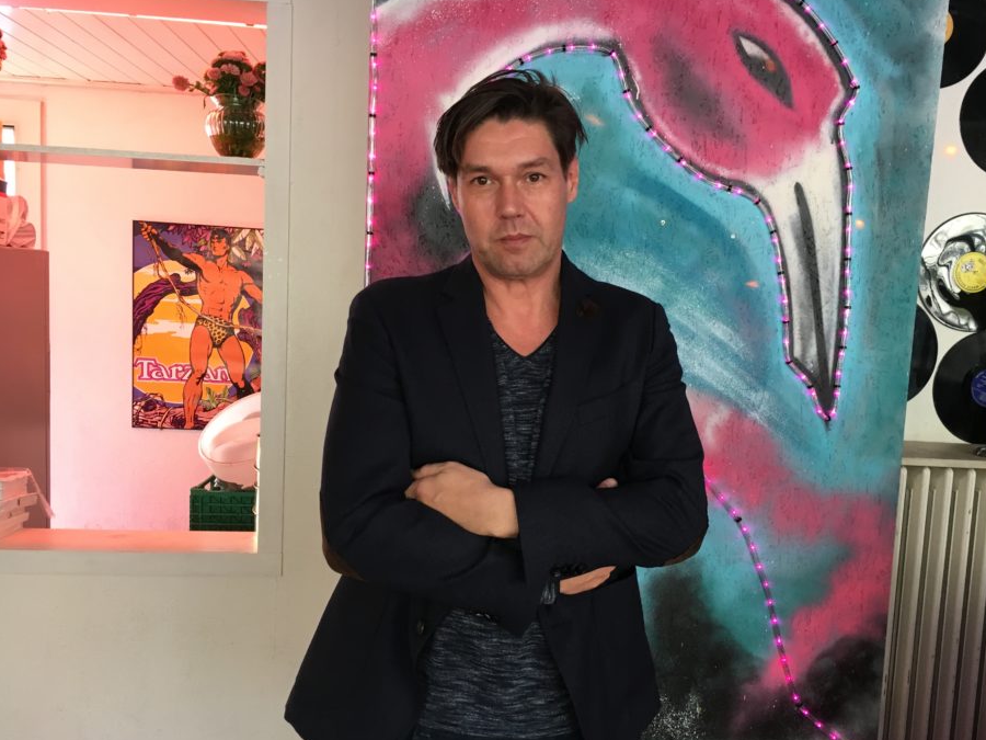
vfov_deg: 42.9
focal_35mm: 33
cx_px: 558
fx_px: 940
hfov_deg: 55.2
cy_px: 396
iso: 50
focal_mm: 4.15
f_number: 2.2
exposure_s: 1/33
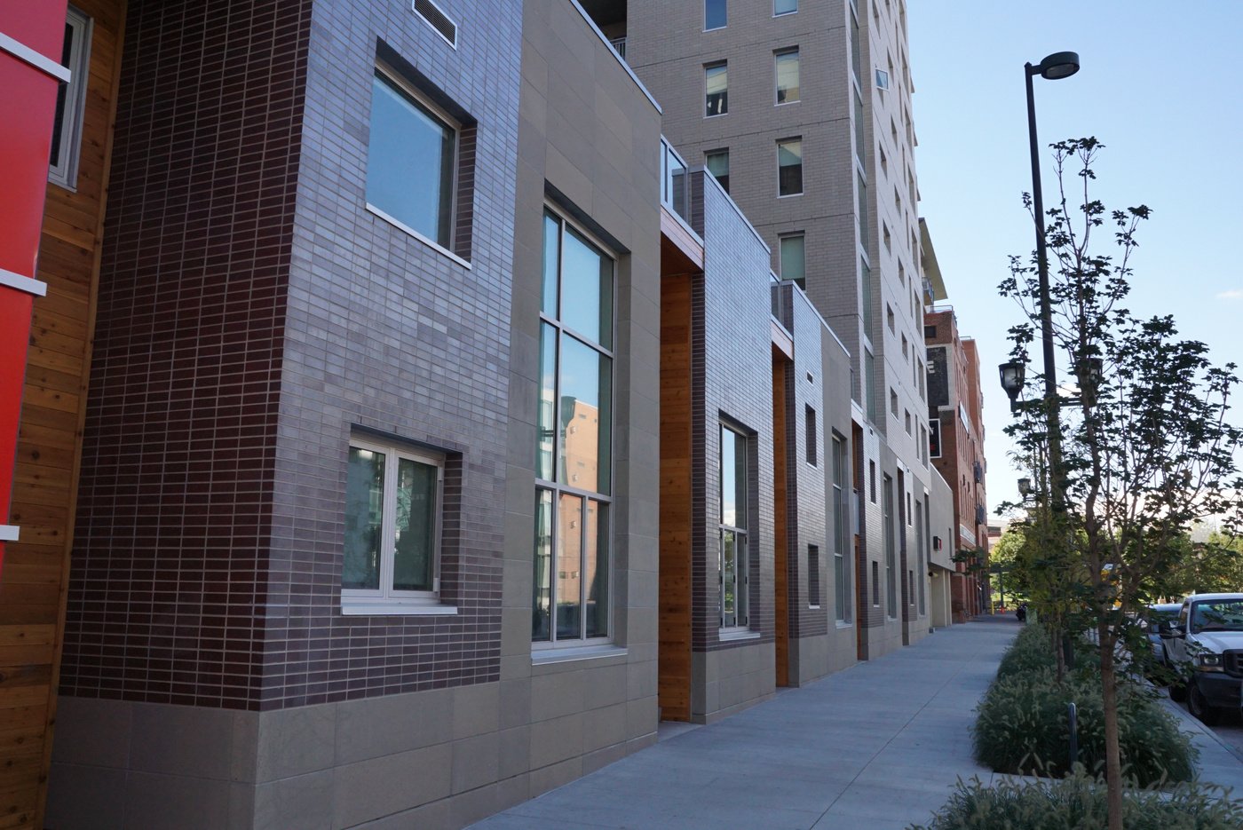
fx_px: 933
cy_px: 415
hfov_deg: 67.4
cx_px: 622
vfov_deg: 48.0
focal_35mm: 27
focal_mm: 18
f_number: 13
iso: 800
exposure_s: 1/160
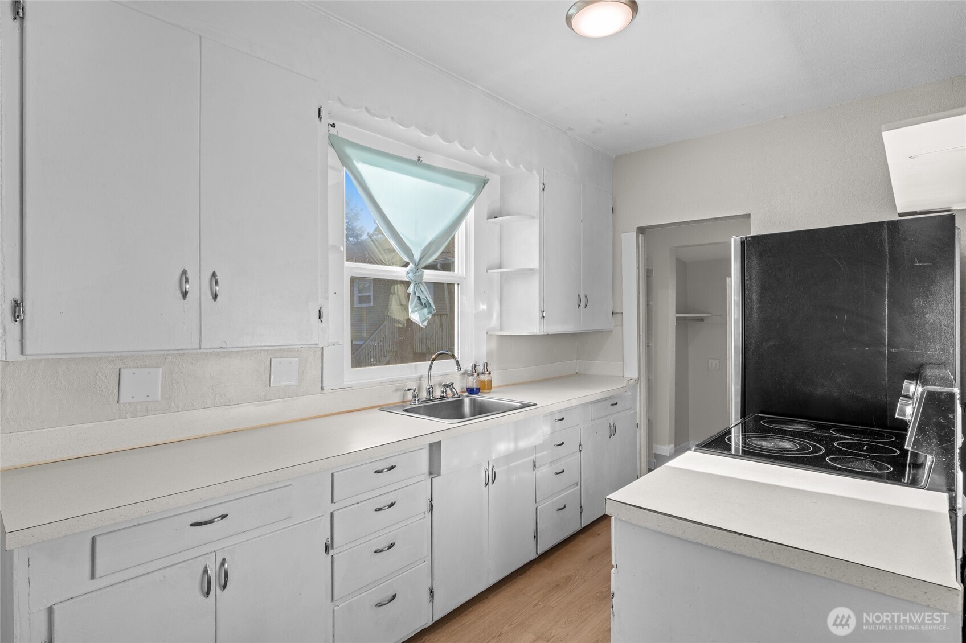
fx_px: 483
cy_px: 322
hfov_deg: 90.0
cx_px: 483
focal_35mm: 18
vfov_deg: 67.4
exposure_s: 1/10
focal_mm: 18
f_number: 8
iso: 250
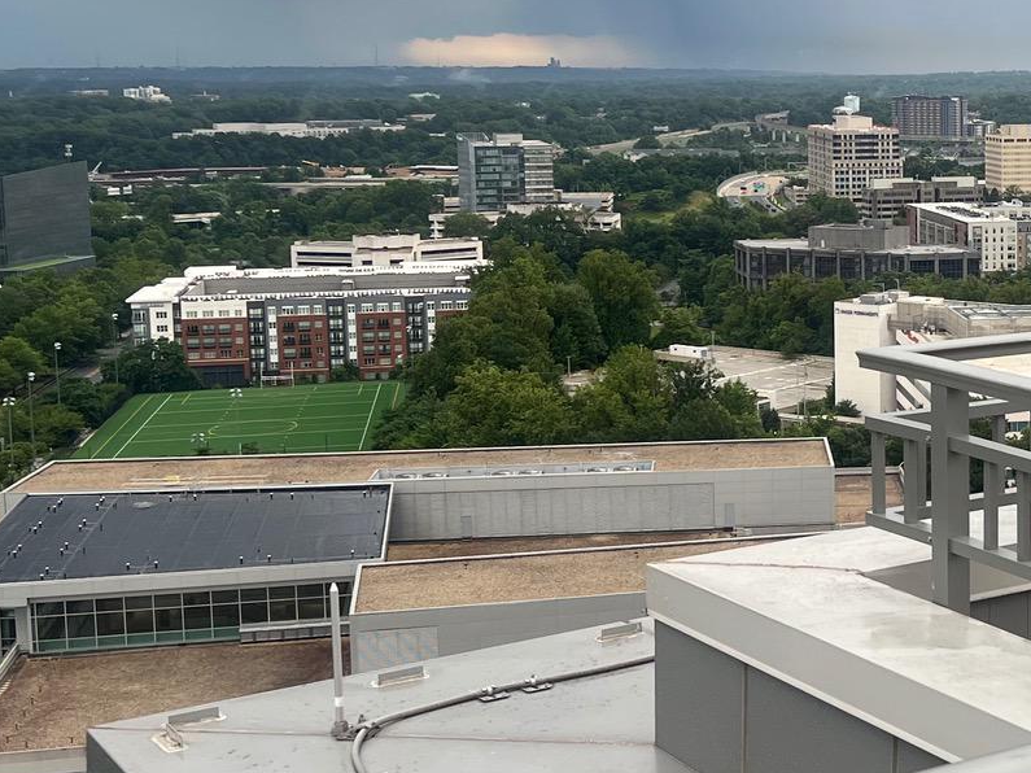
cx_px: 990
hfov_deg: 27.6
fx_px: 1995
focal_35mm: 67
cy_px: 306
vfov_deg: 21.9
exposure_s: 1/611
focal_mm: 5.7
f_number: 1.5
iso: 50
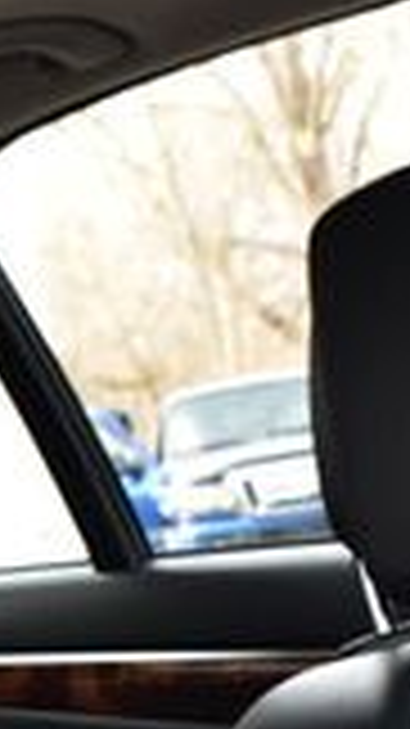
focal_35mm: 149
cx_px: -347
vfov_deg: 14.0
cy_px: 864
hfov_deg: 7.8
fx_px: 2883
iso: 400
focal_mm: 24
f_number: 8
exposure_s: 1/50
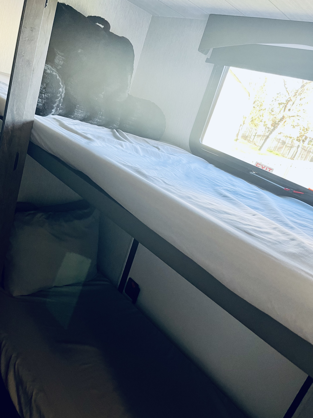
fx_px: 314
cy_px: 209
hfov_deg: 53.0
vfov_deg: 67.3
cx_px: 156
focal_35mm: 26
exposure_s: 1/96
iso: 125
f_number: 1.6
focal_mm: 5.1
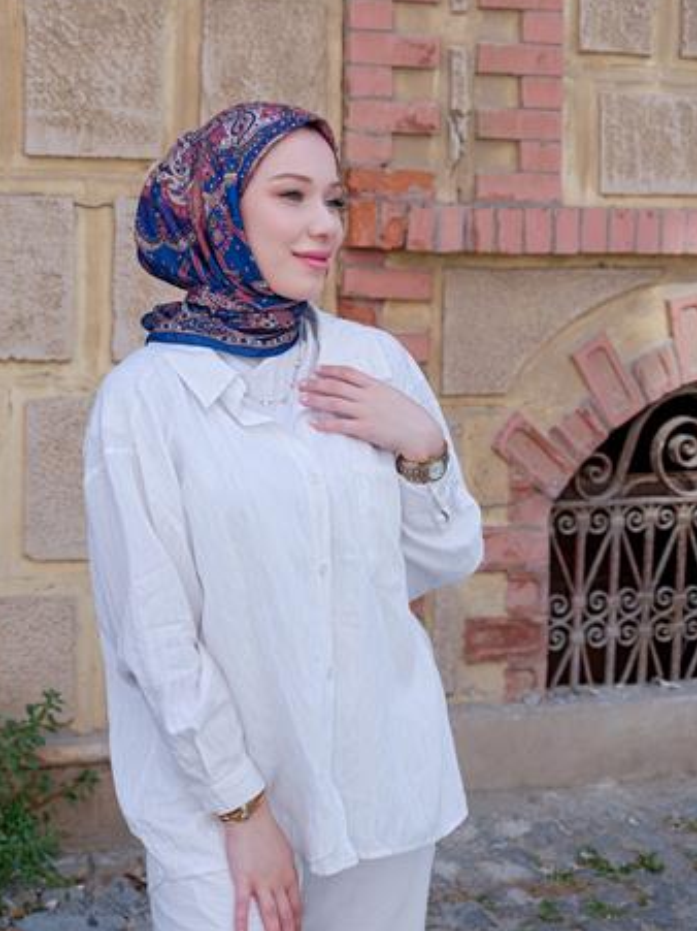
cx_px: 293
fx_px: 1746
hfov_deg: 22.6
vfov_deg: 29.8
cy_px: 461
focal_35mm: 65
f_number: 6.4
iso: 320
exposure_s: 1/450
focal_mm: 70
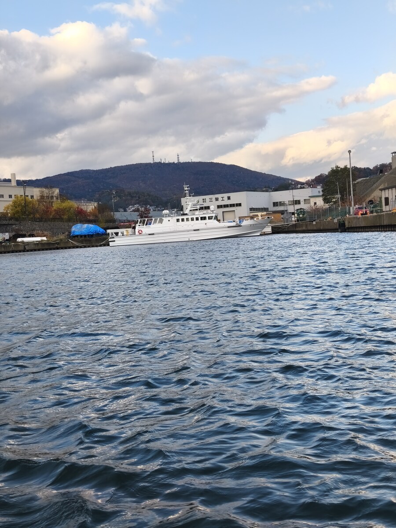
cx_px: 198
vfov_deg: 41.2
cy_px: 264
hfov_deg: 31.5
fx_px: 702
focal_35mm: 46
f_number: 1.65
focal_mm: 6.18
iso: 50
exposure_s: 1/333
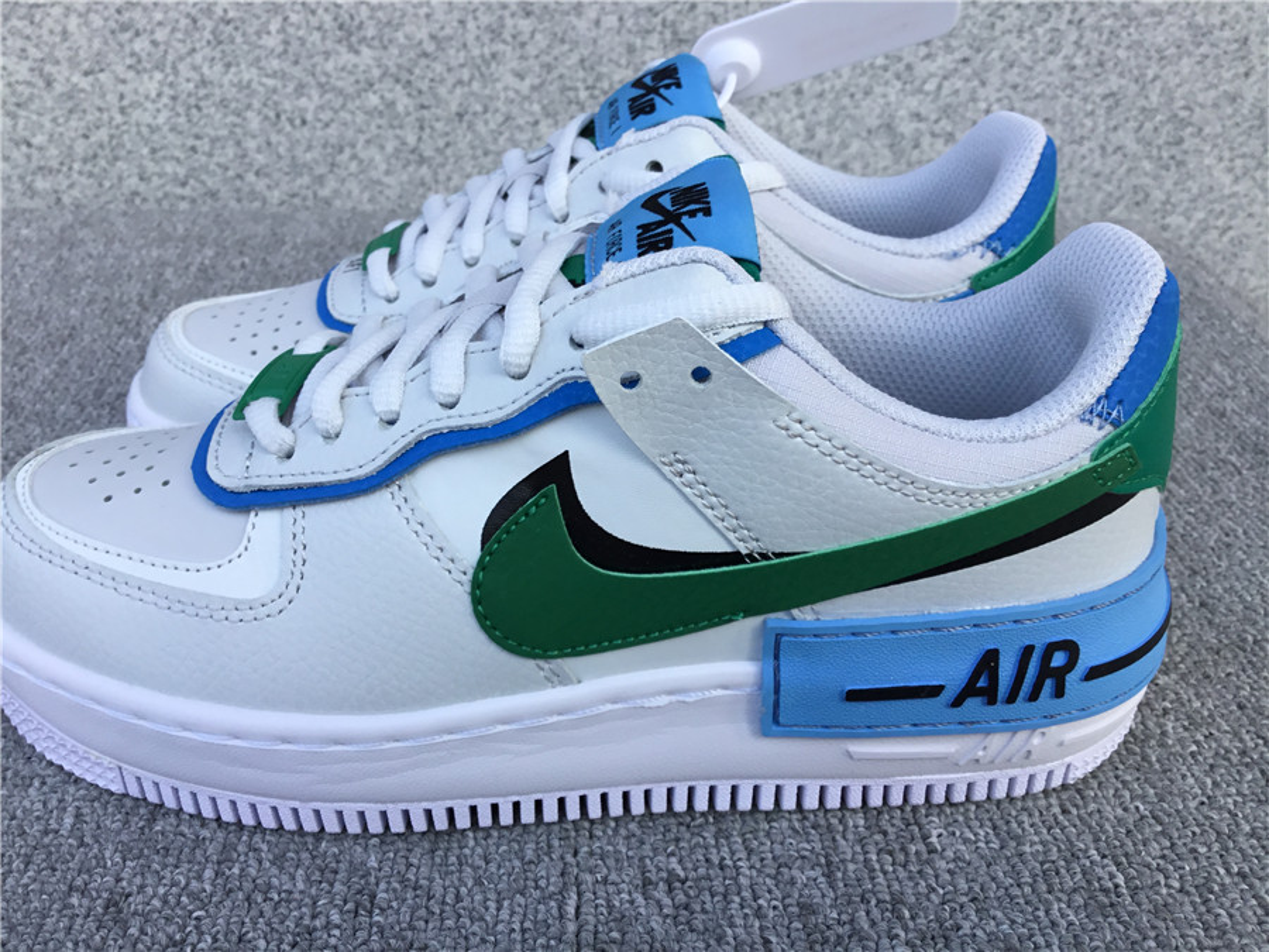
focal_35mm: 31
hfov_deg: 58.4
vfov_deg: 45.4
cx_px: 634
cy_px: 476
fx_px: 1136
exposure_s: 1/287
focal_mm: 3.3
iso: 25
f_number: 2.4
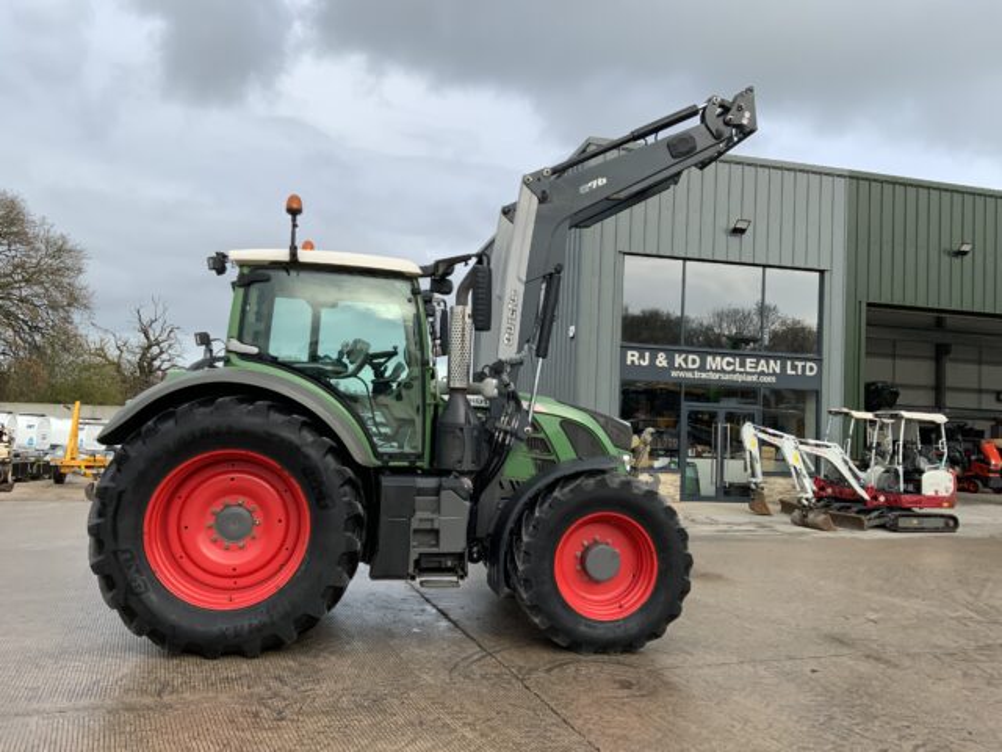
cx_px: 501
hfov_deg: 61.7
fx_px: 839
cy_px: 376
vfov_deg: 48.2
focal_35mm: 29
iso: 16
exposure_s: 1/473
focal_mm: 3
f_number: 1.8
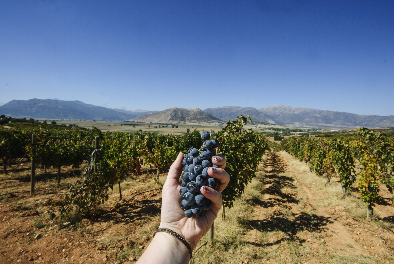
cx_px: 197
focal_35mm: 18
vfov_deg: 67.5
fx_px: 197
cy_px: 132
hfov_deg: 89.9
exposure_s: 1/200
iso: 200
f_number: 14
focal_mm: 12
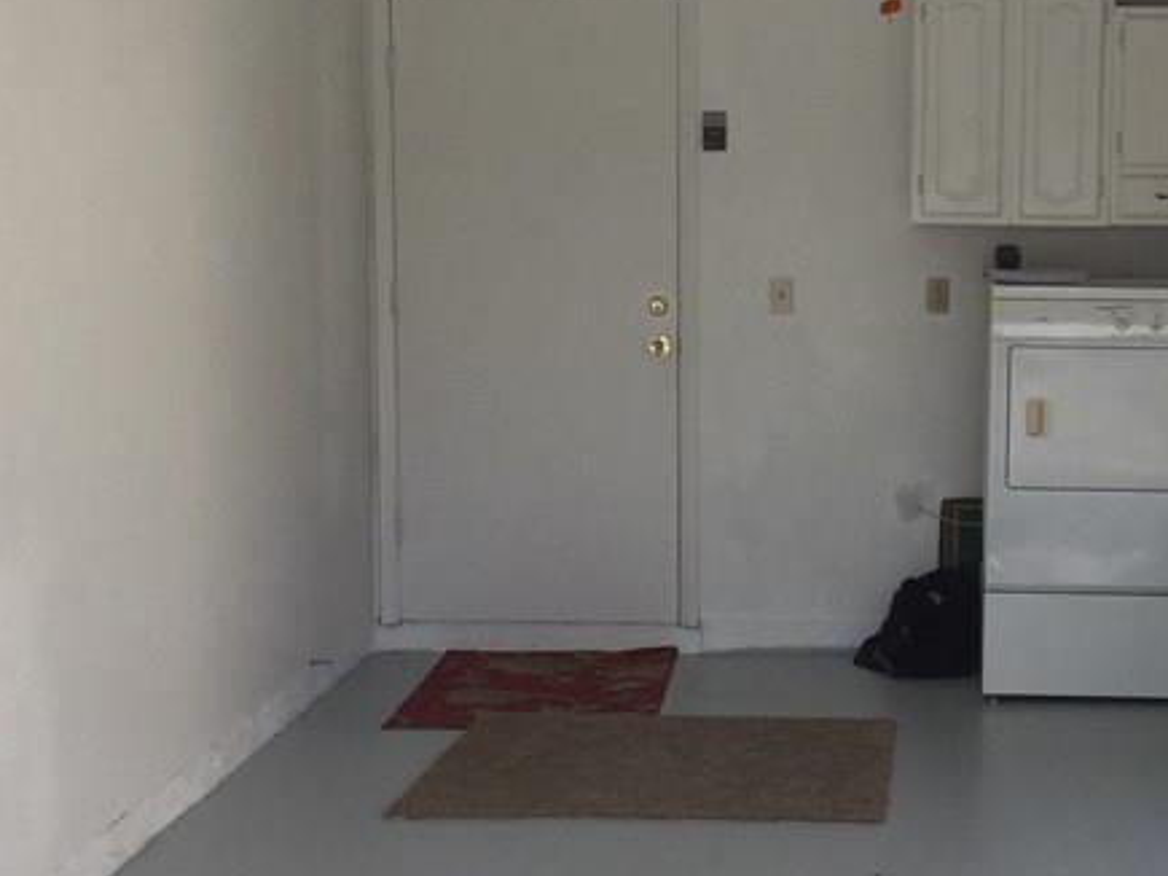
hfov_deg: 26.4
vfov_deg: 20.2
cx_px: 832
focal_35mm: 73
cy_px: 454
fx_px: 2462
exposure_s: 1/275
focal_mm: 3.3
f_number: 2.4
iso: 25
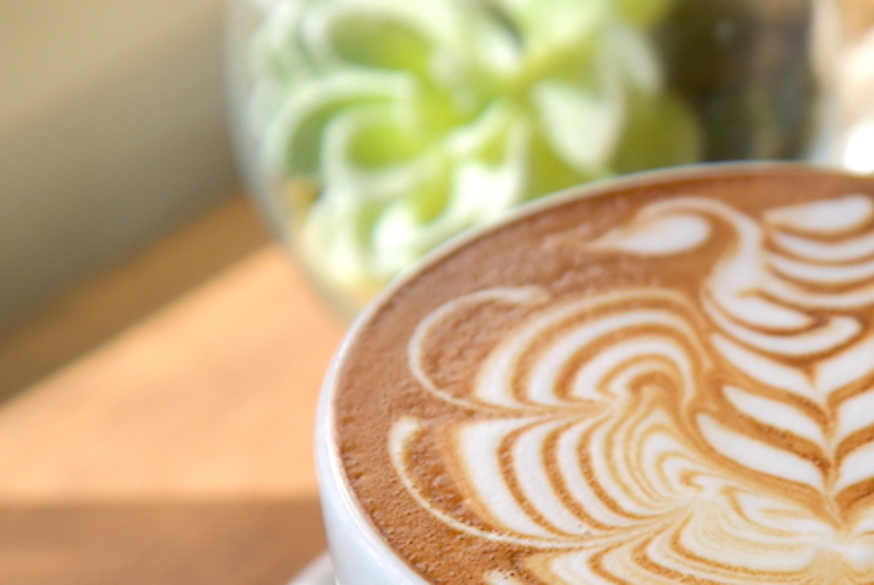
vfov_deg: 5.0
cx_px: 775
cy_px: 585
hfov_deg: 7.5
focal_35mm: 274
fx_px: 6661
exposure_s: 1/100
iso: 900
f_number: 5
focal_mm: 120
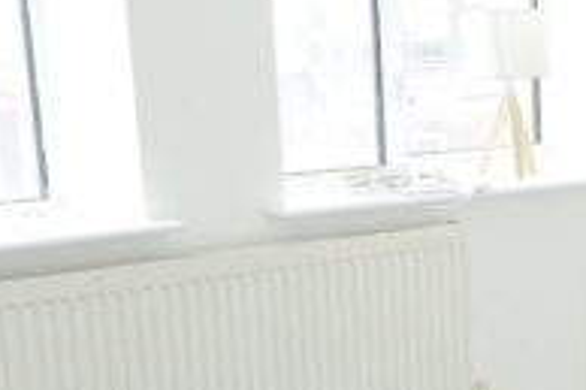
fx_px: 1610
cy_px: 509
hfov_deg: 19.8
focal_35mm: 99
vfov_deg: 13.3
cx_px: 640
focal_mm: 16
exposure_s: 1/40
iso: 400
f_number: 8
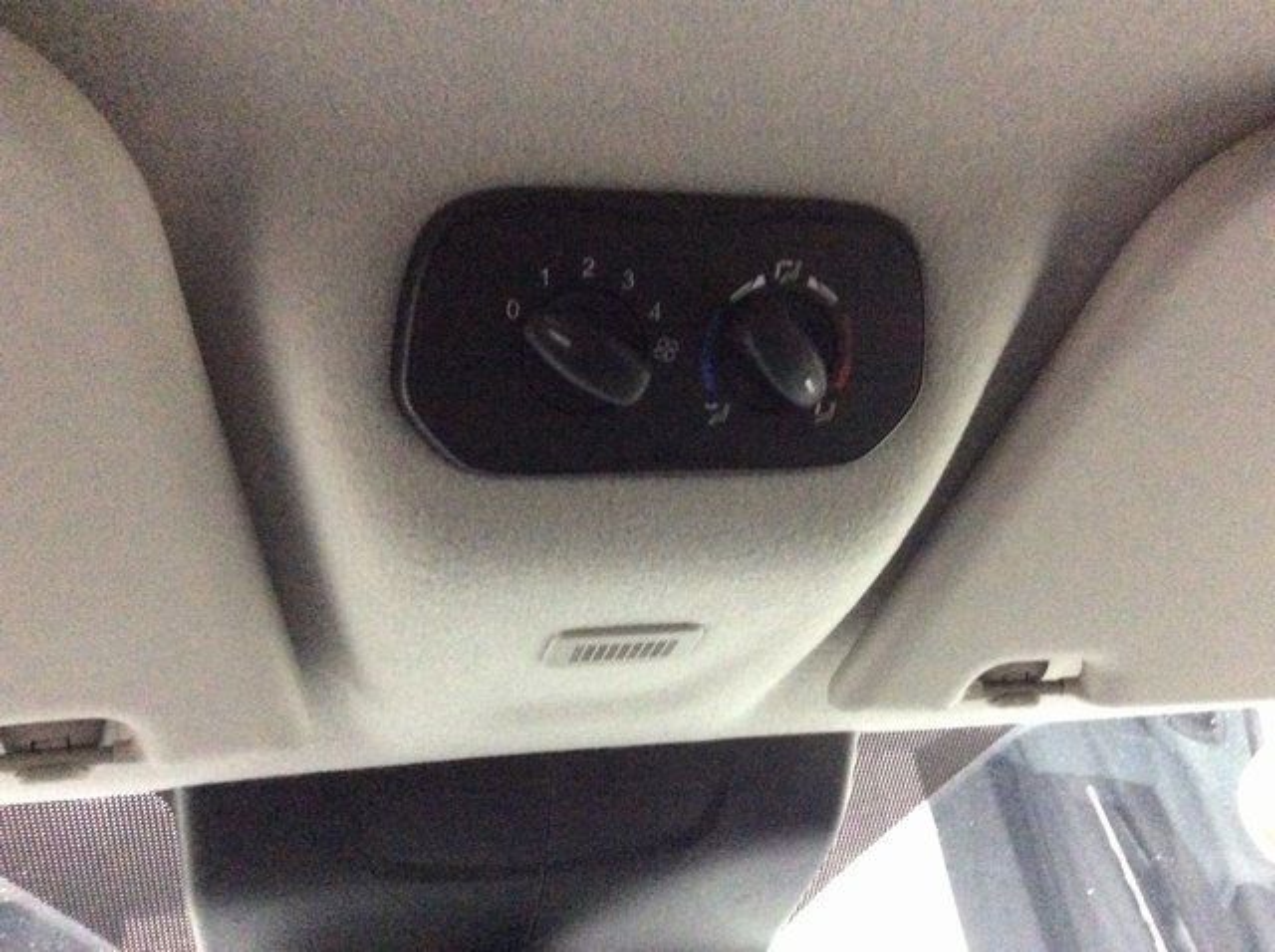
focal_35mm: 32
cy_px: 476
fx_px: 1177
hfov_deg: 56.9
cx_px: 638
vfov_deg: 44.1
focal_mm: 3.3
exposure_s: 1/15
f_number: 2.4
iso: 800
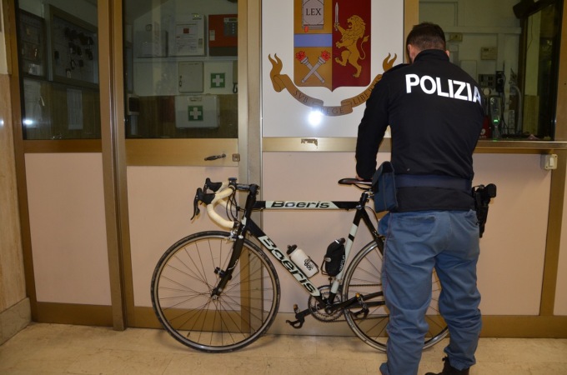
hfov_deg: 67.5
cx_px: 284
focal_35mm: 27
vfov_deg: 47.7
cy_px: 188
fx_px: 424
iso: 800
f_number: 3.5
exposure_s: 1/60
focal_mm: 18
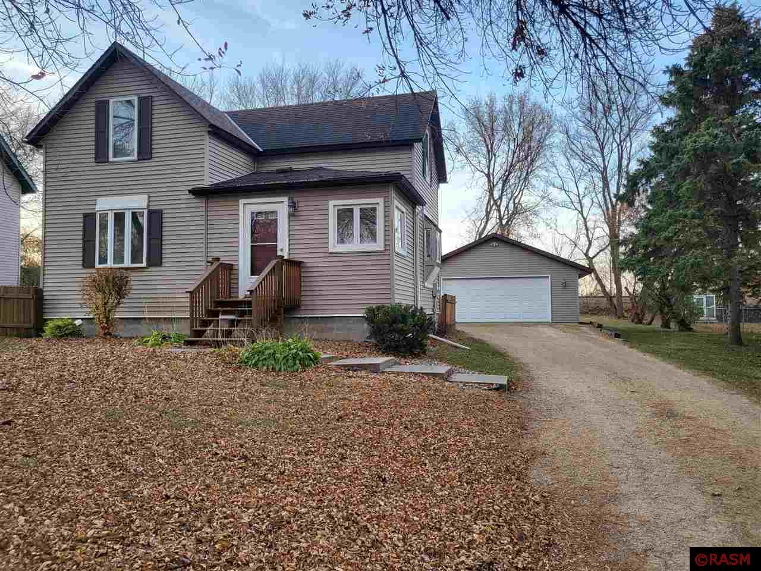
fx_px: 572
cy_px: 286
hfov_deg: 67.3
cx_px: 380
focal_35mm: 26
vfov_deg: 53.1
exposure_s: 1/298
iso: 50
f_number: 1.8
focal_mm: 4.25
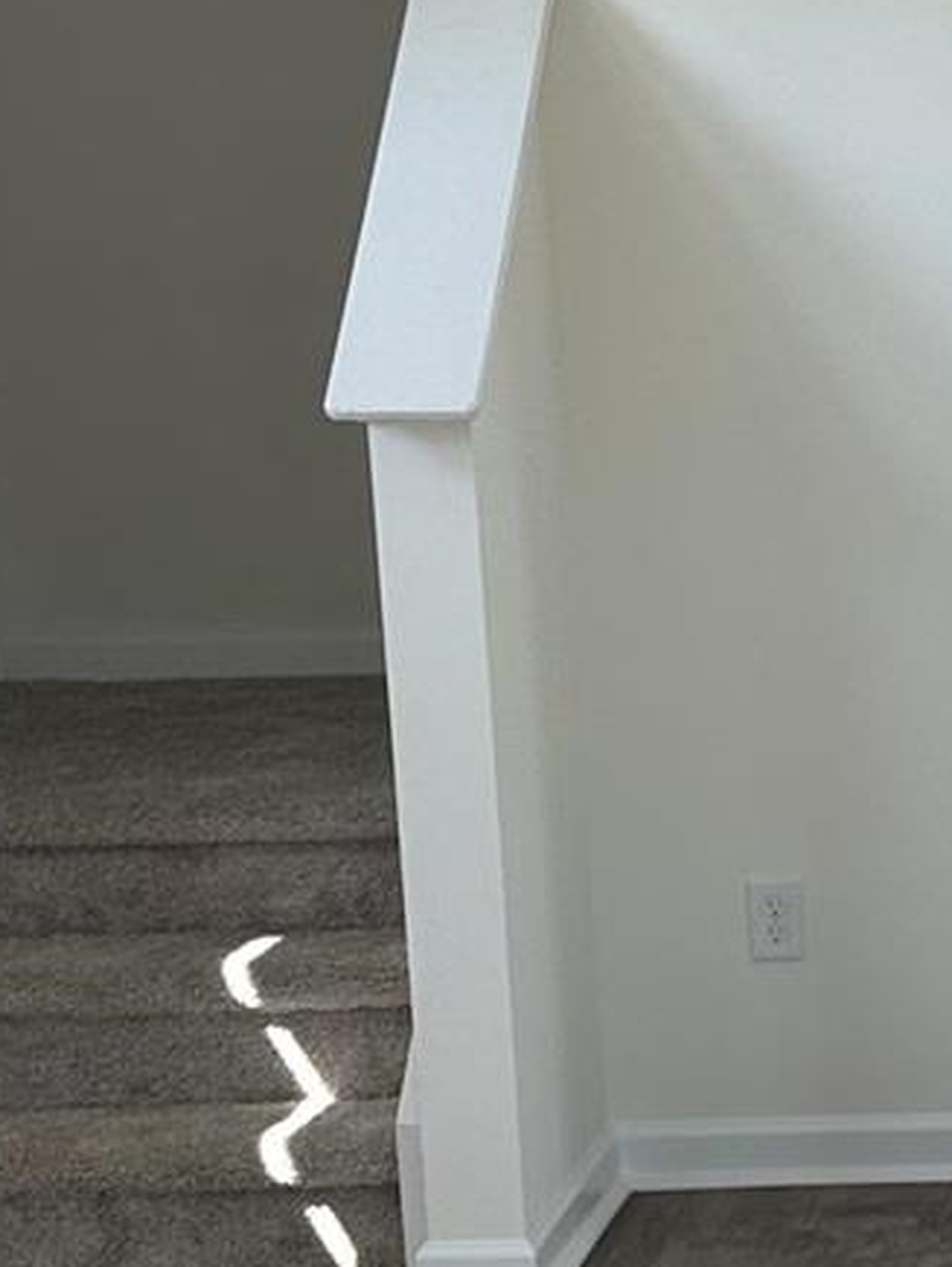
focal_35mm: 127
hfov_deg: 11.0
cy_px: 915
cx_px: 1686
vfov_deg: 15.5
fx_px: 4650
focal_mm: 6.86
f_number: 1.78
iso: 64
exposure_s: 1/131
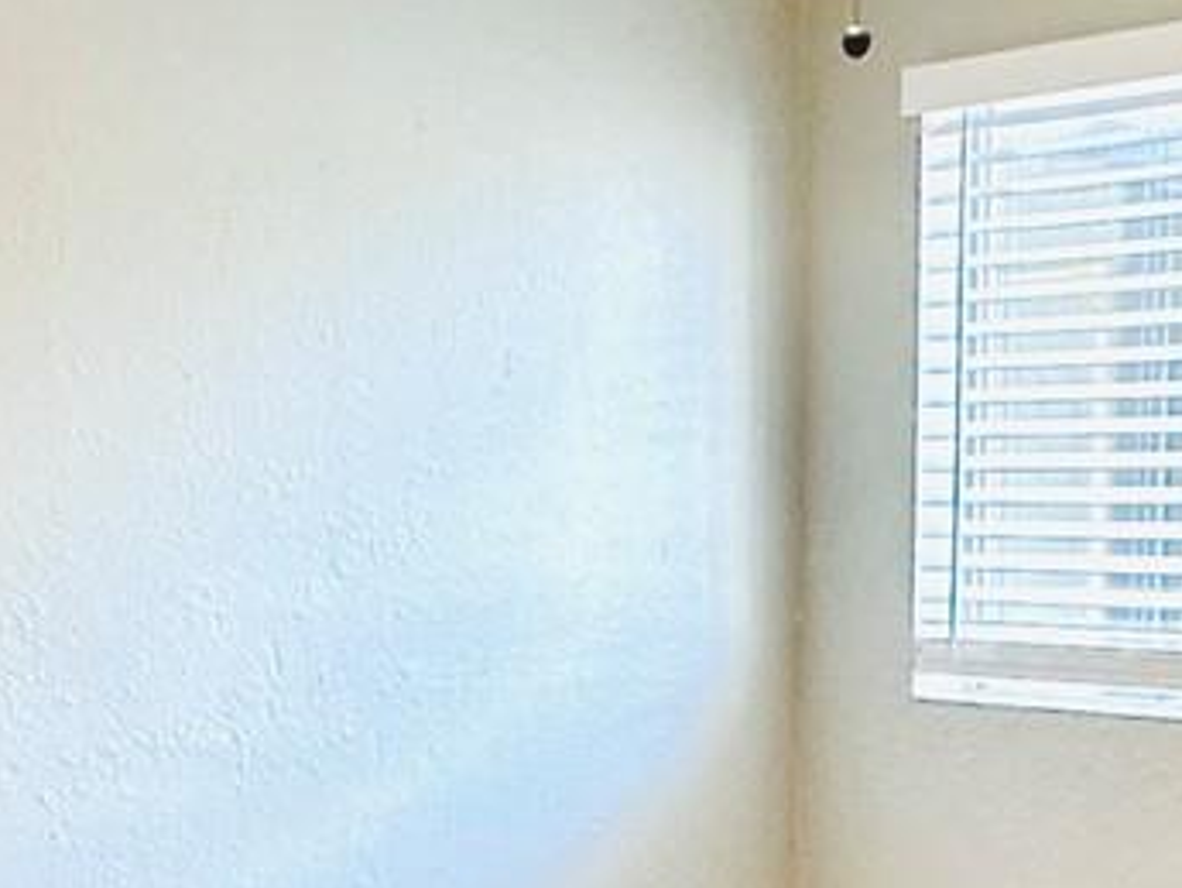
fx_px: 2835
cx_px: 894
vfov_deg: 16.7
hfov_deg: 23.3
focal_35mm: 83
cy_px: 1197
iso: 250
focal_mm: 2.22
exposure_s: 1/120
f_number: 2.2
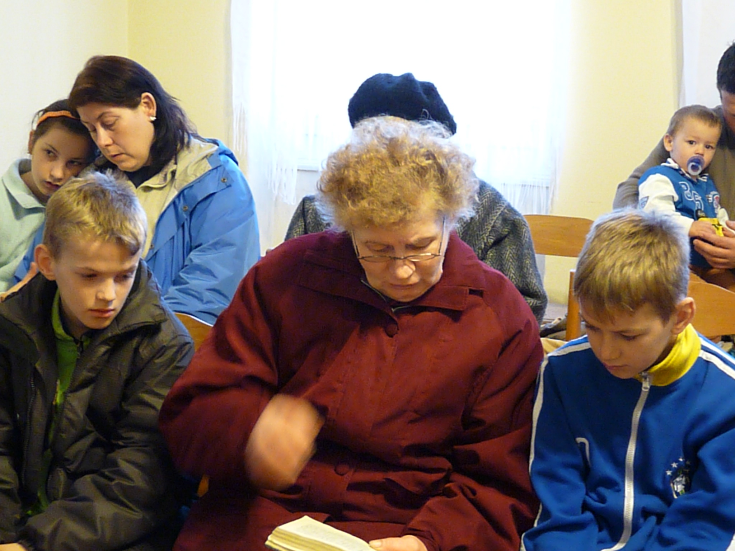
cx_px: 368
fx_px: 1380
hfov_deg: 29.8
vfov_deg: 22.6
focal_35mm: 65
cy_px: 276
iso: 1600
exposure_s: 1/30
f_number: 3.4
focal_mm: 11.5
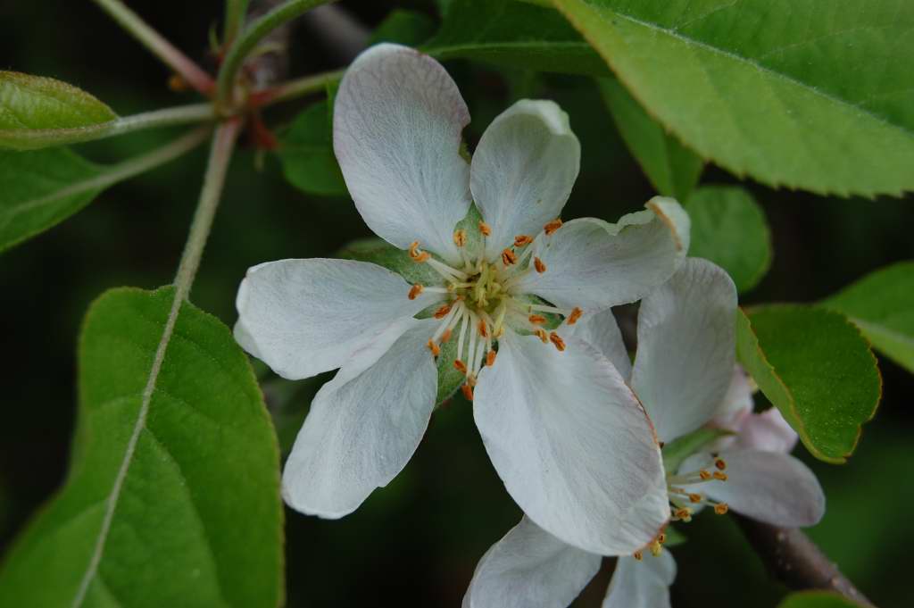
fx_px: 1979
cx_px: 457
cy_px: 304
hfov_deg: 26.0
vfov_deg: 17.5
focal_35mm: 78
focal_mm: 52
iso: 200
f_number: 8
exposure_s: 1/400
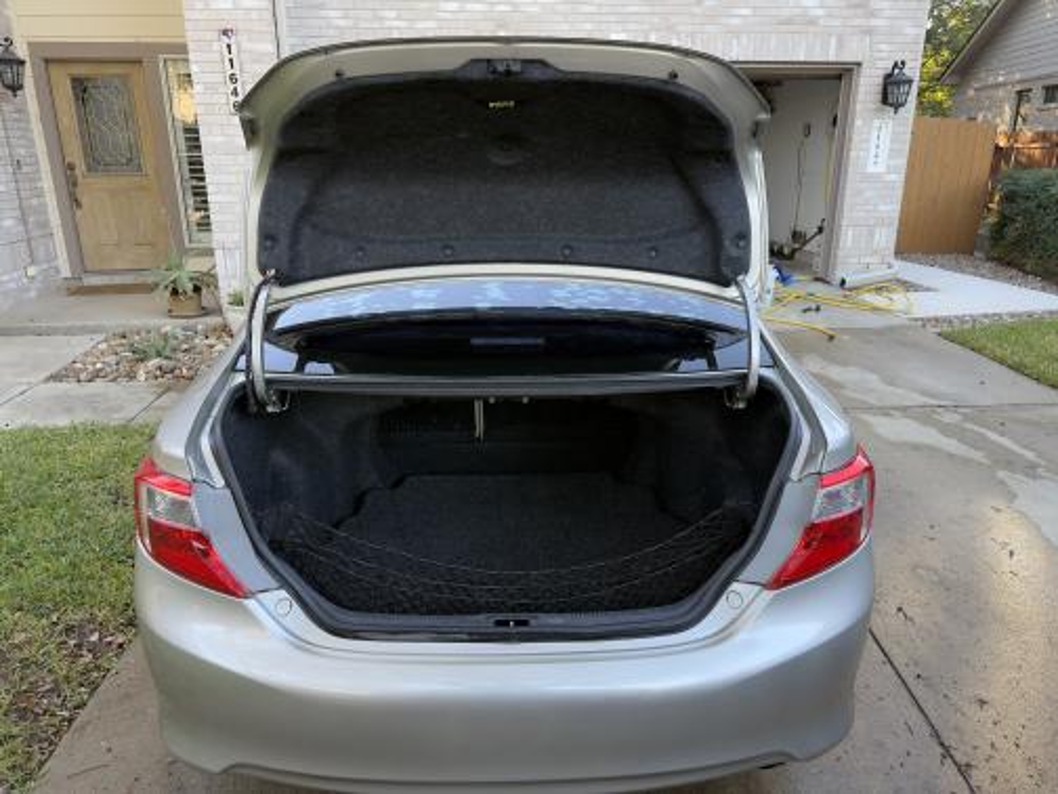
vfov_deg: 56.8
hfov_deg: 71.6
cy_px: 397
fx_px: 734
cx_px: 529
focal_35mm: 24
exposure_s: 1/121
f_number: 1.78
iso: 80
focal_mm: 6.76
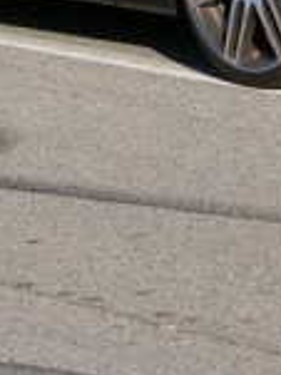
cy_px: -225
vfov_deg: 5.7
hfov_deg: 4.3
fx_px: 3724
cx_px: 196
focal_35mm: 344
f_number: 8
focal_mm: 45
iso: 200
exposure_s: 1/250
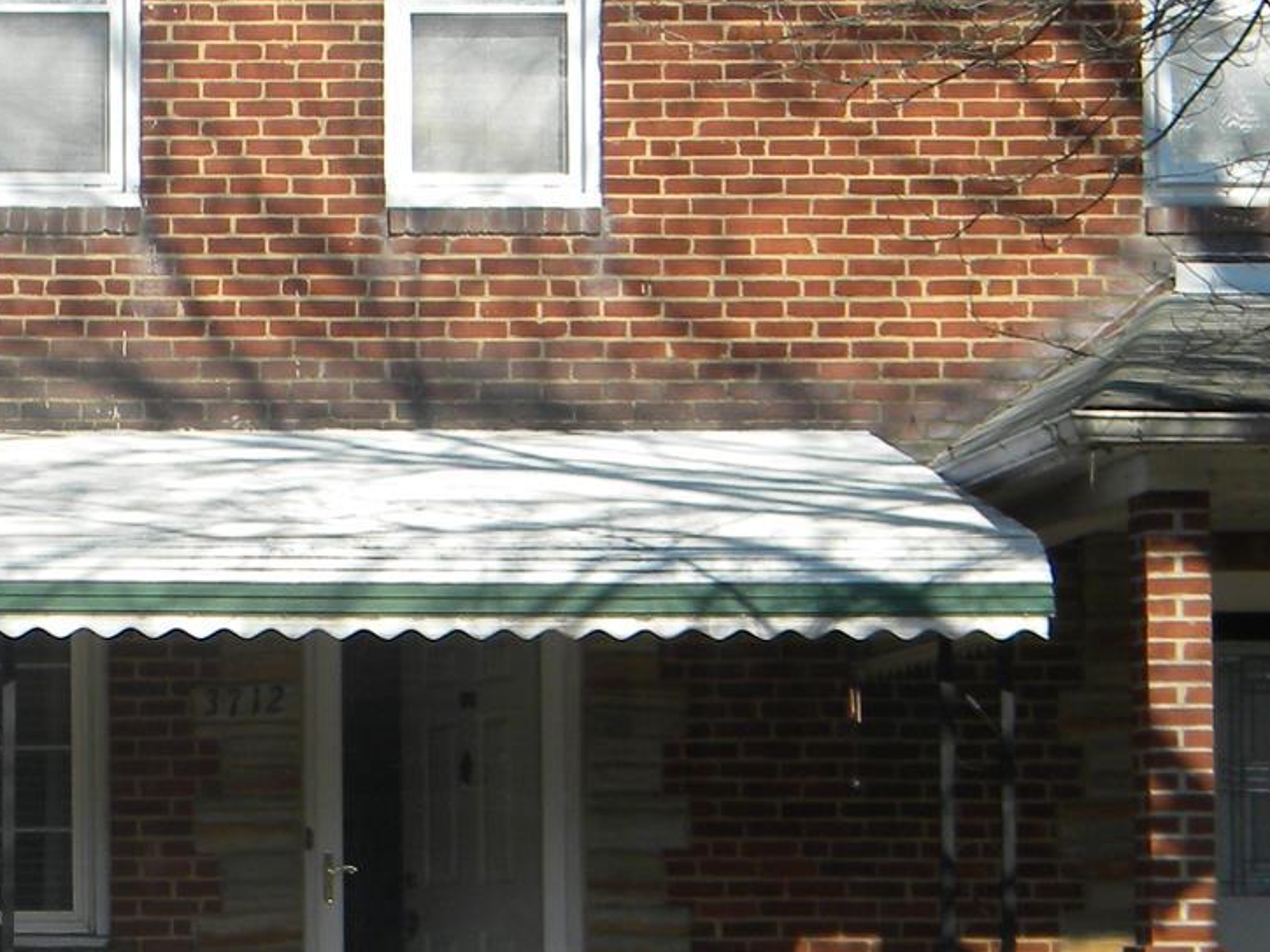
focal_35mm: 133
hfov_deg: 14.5
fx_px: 4880
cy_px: 759
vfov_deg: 11.1
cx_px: -135
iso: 80
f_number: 7.8
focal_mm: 8.6
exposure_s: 1/216
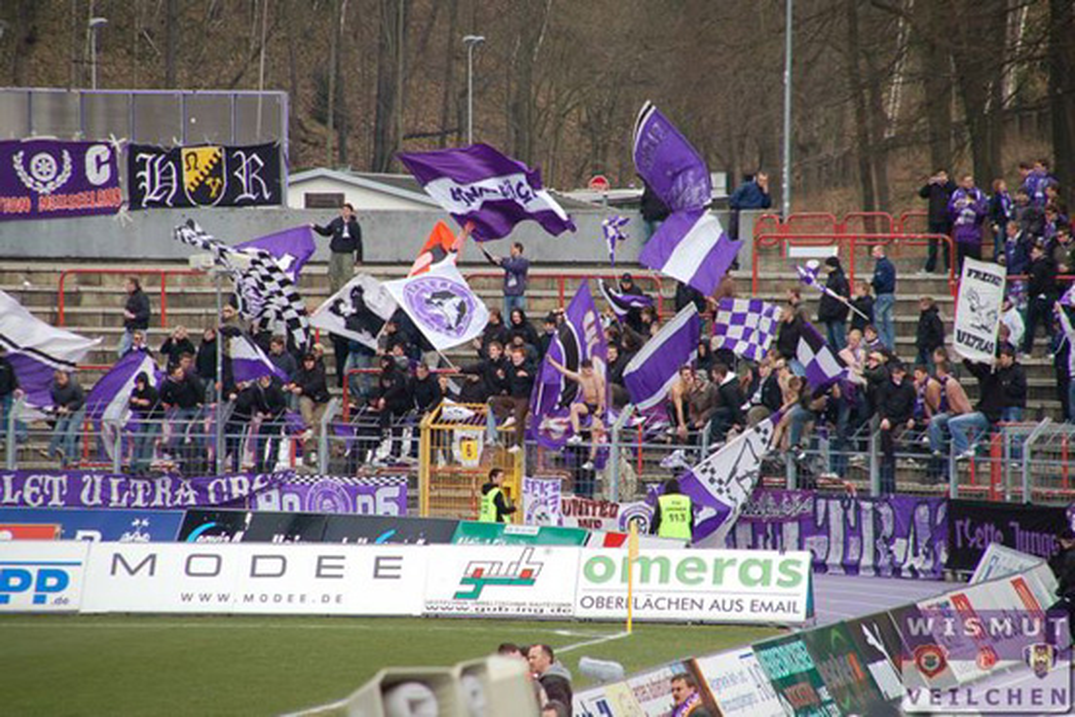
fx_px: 8958
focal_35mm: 300
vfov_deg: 4.6
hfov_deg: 6.9
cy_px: 358
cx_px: 538
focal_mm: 200
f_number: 6.3
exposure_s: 1/640
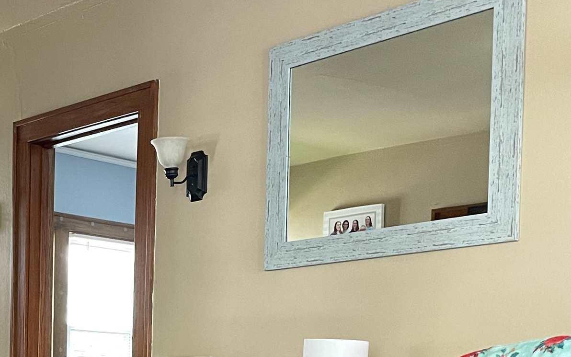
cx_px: 69
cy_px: 449
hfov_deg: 28.0
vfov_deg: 17.4
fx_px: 1105
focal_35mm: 71
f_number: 1.6
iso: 400
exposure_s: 1/60
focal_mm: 4.2
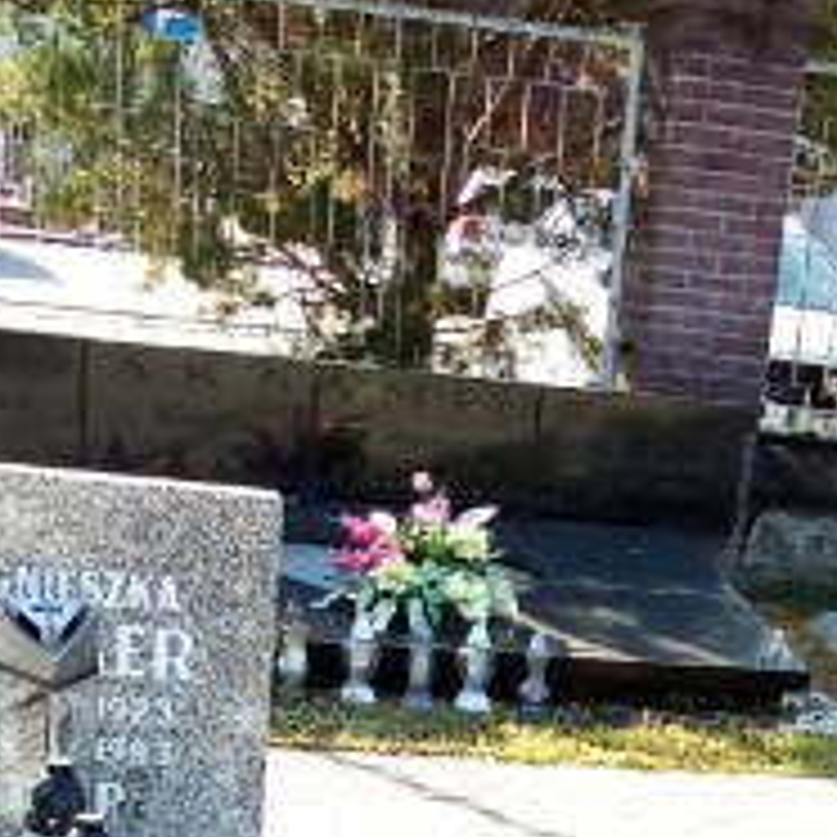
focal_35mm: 79
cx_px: 504
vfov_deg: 18.4
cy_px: 1382
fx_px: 2161
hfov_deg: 21.9
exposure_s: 1/294
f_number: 1.8
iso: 107
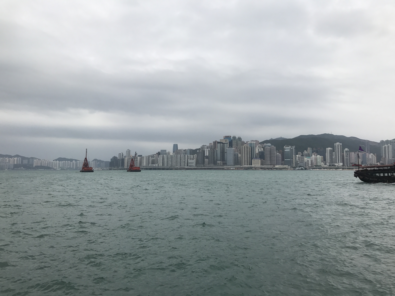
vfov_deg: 49.7
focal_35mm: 28
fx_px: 320
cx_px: 198
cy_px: 148
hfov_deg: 63.4
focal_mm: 3.99
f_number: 1.8
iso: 20
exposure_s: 1/6410
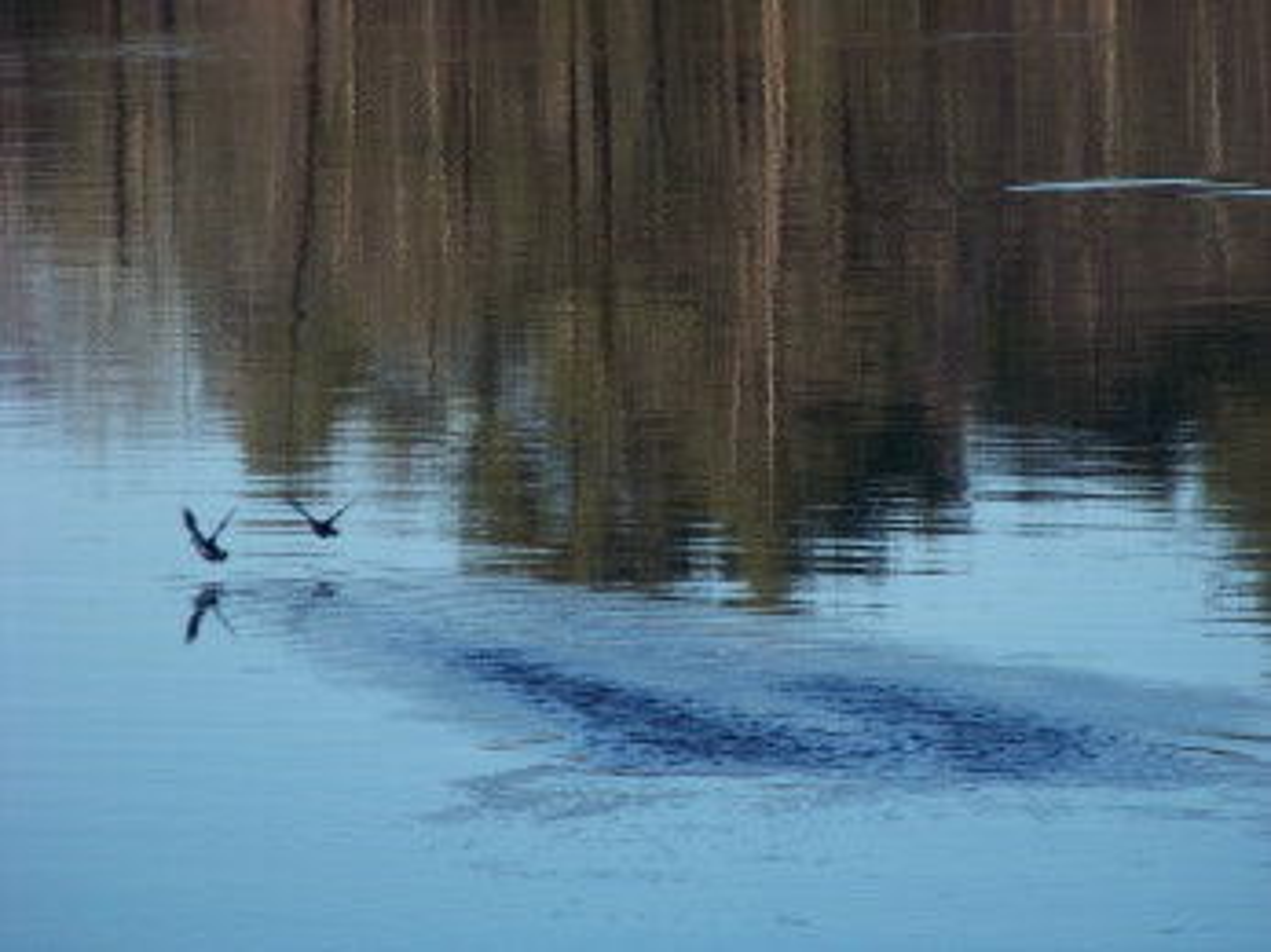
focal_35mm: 432
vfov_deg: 3.4
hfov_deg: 4.6
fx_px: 15856
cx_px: 636
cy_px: 476
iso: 65
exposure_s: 1/250
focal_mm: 70.2
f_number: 4.8
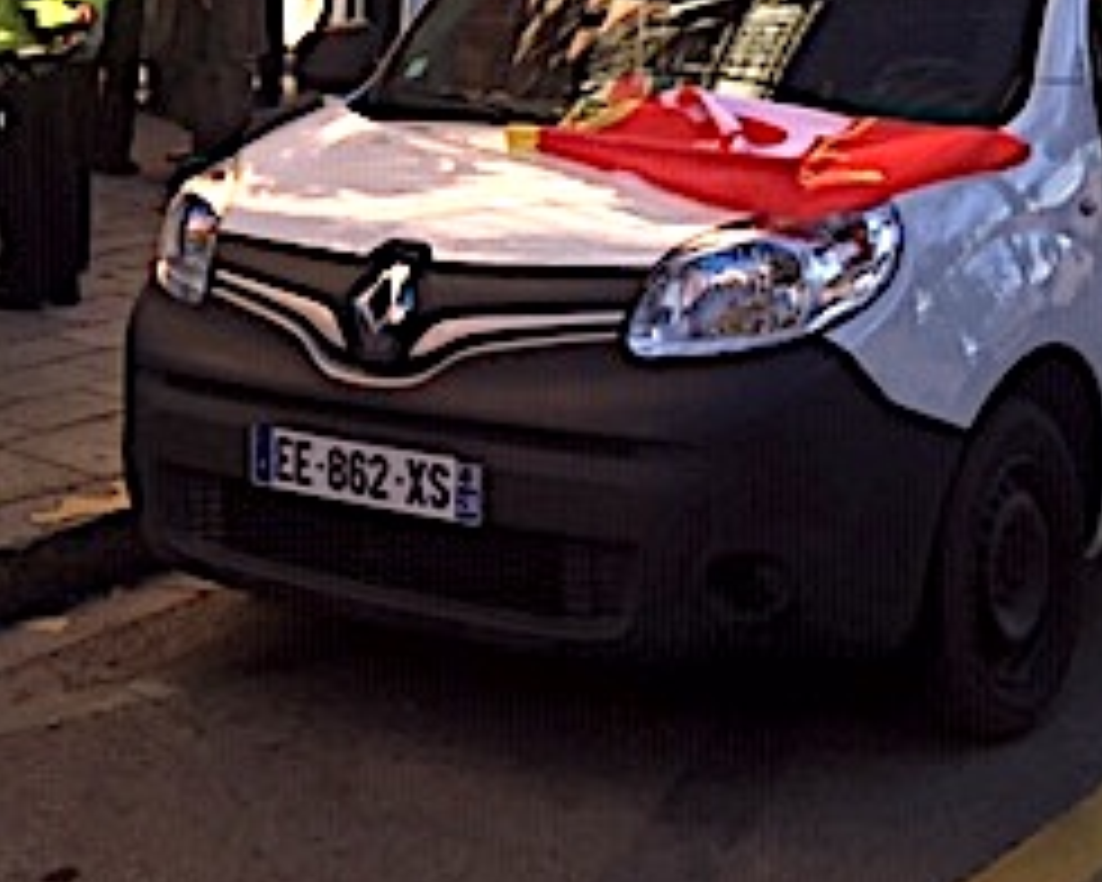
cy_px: -27
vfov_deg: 20.0
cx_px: 63
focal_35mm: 74
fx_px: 2414
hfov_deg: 24.8
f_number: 2.2
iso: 32
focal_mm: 4.15
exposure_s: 1/989
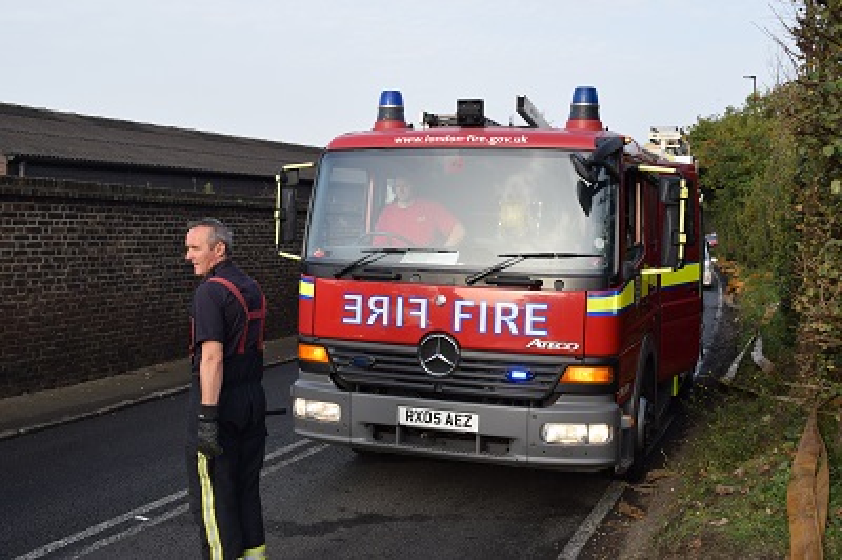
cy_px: 280
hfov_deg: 48.0
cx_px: 421
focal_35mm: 40
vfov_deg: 33.0
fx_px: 946
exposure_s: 1/250
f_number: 8
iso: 220
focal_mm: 27
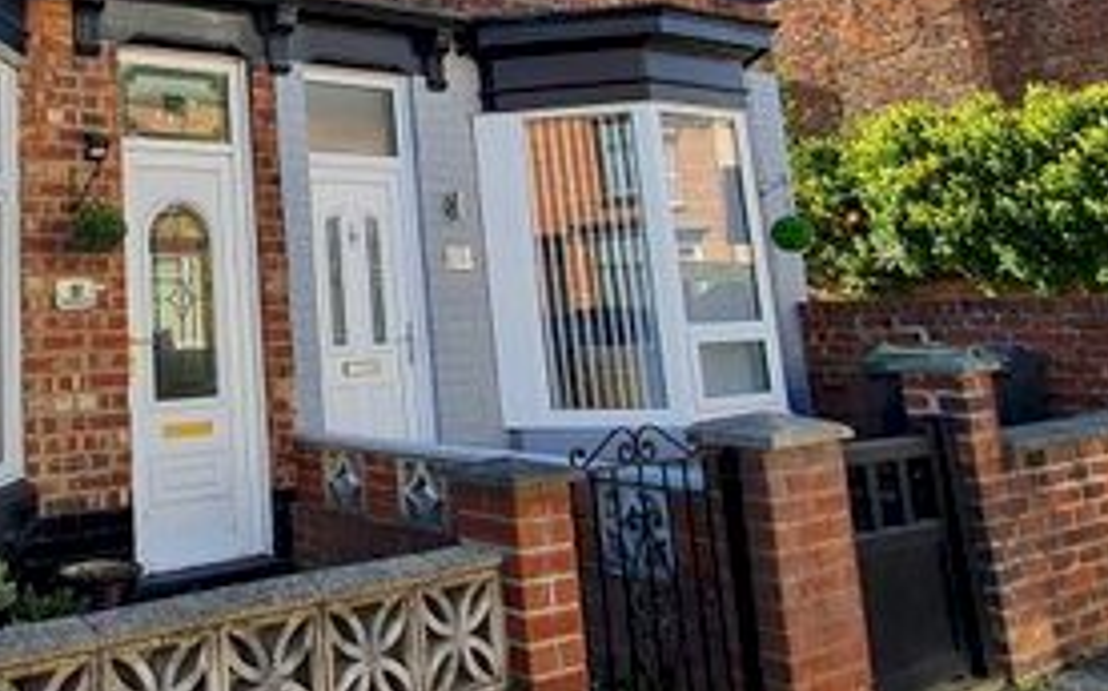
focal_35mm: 35
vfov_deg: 34.5
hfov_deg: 49.3
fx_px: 1056
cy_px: 90
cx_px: 108
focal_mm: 1.74
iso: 50
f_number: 2.2
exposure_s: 1/376
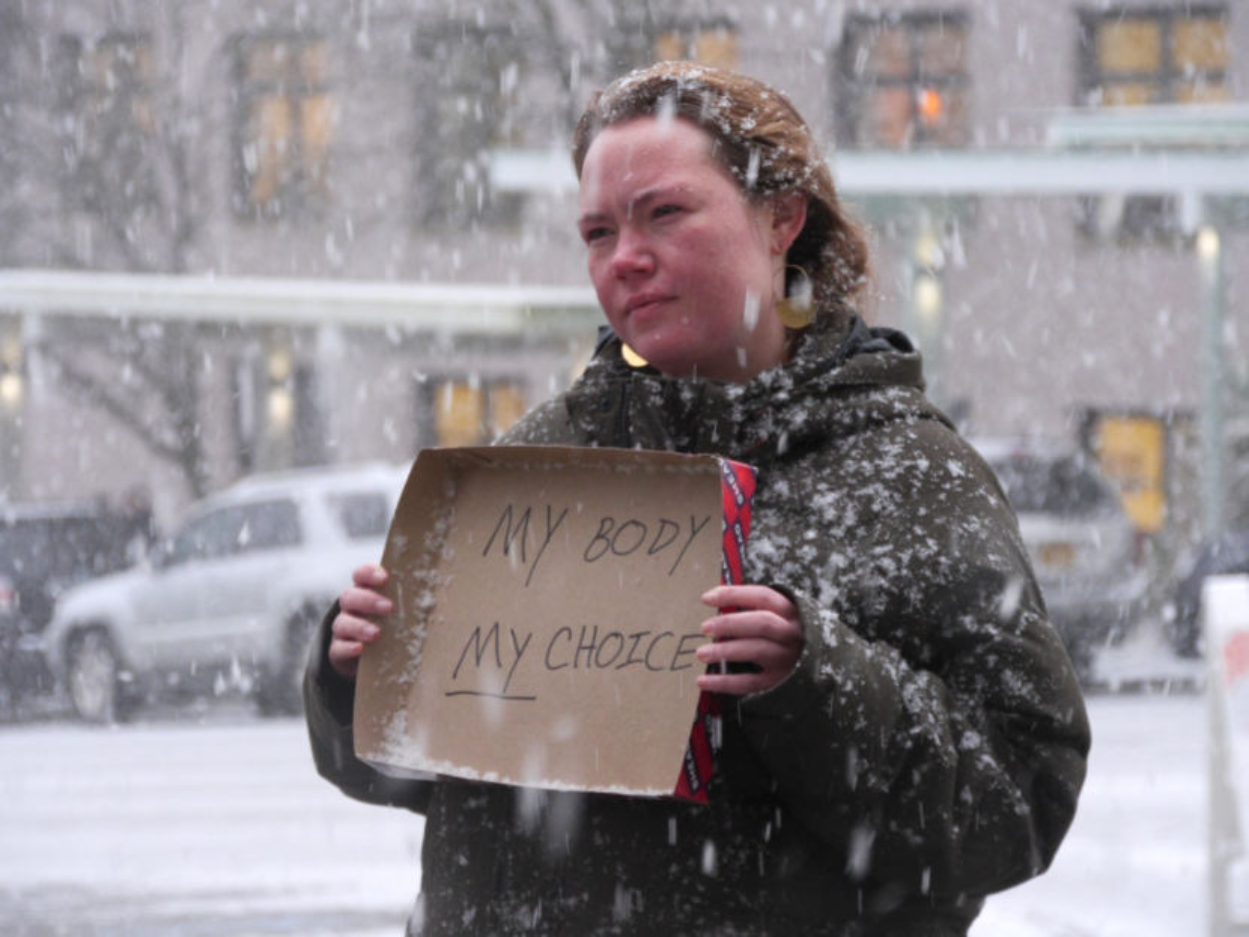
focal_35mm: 162
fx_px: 5847
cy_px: 468
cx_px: 624
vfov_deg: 9.2
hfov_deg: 12.2
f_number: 5.4
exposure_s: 1/125
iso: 1600
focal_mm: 81
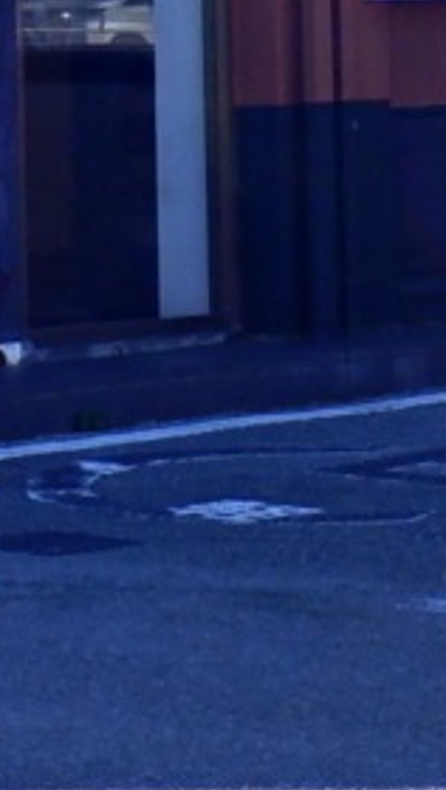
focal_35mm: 220
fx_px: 4614
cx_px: 322
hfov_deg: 5.5
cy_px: -1017
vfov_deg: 9.0
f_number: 8
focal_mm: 15
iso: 200
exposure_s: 1/350
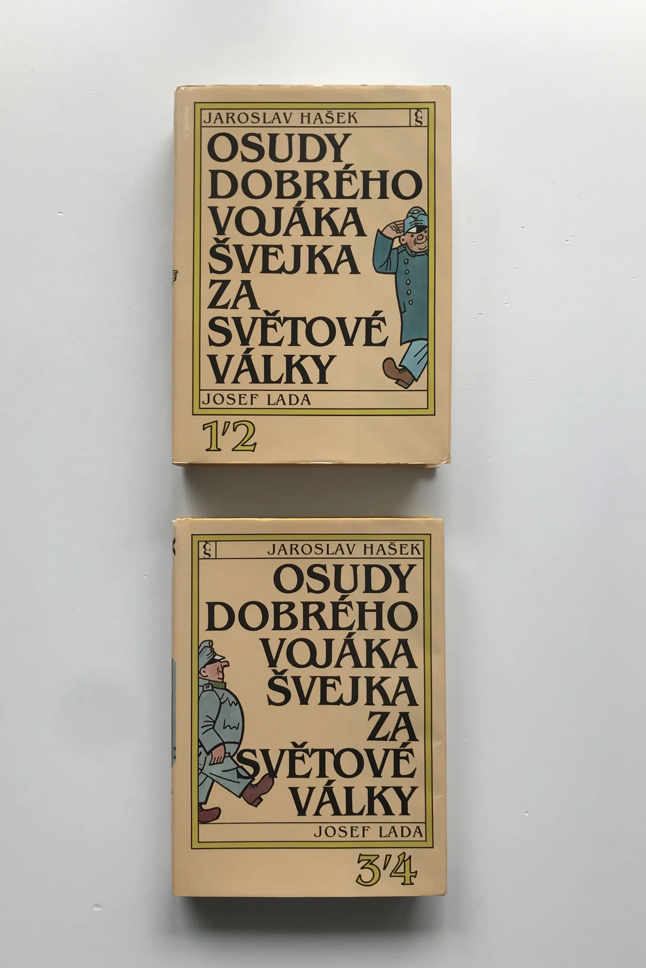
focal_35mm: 30
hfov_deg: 43.6
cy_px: 495
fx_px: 807
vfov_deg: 61.9
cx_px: 296
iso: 25
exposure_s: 1/100
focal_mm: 3.99
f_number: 1.8
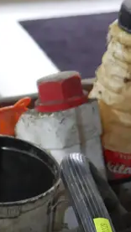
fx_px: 895
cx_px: 35
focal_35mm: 145
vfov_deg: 14.5
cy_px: 260
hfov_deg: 8.4
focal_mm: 18
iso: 1000
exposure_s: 1/60
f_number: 4
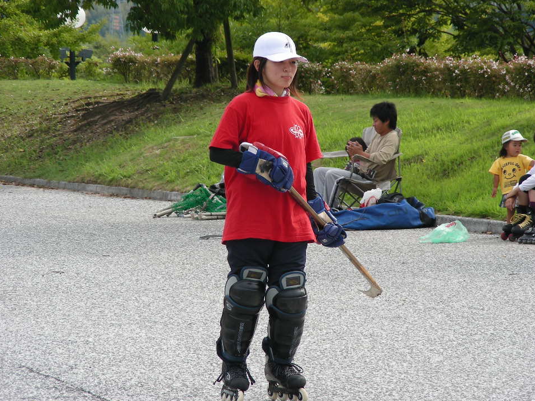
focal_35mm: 246
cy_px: 202
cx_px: 273
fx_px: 3802
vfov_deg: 6.0
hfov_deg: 8.0
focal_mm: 38.3
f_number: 4
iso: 50
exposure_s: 1/241
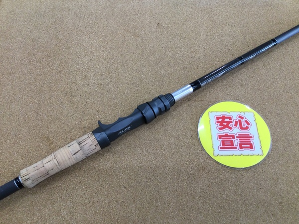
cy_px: 112
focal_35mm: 31
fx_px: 268
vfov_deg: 45.4
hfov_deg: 58.4
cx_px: 150
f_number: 2.4
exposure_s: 1/30
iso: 25
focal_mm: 3.3
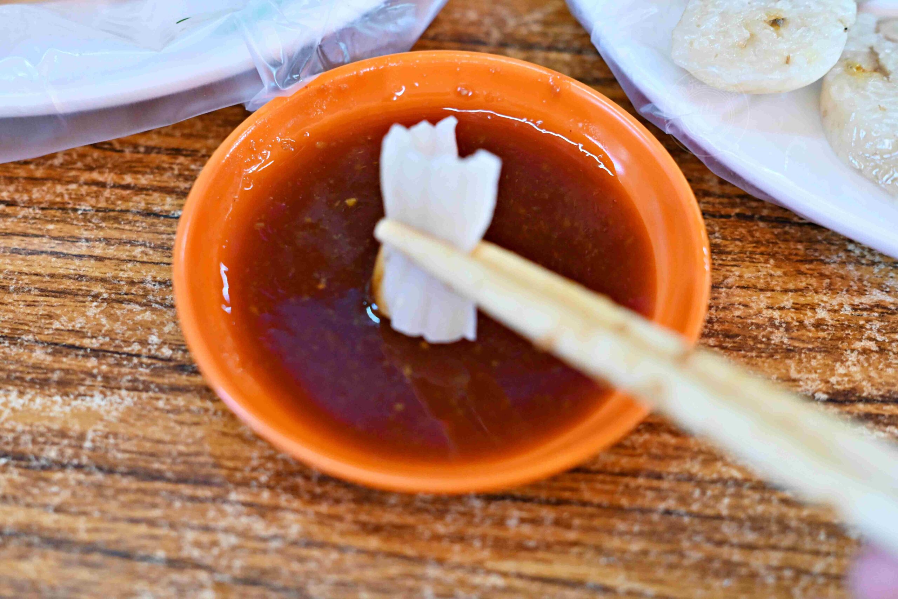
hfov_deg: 27.0
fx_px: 1871
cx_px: 449
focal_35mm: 75
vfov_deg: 18.2
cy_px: 300
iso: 1400
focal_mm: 50
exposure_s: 1/200
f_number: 2.8
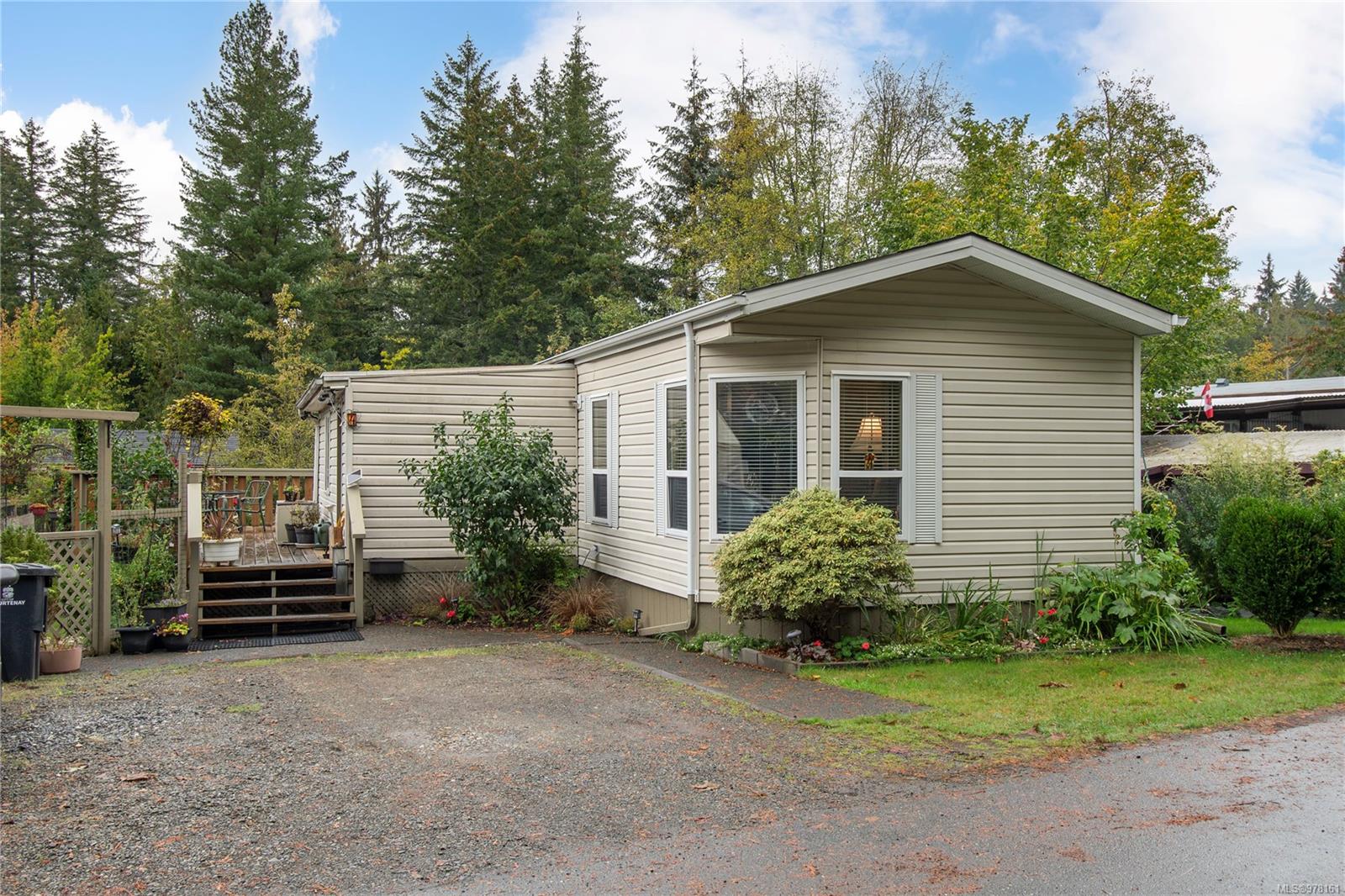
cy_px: 448
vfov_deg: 43.6
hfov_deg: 61.9
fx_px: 1121
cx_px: 672
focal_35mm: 30
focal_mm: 20
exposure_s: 1/80
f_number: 8
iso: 250
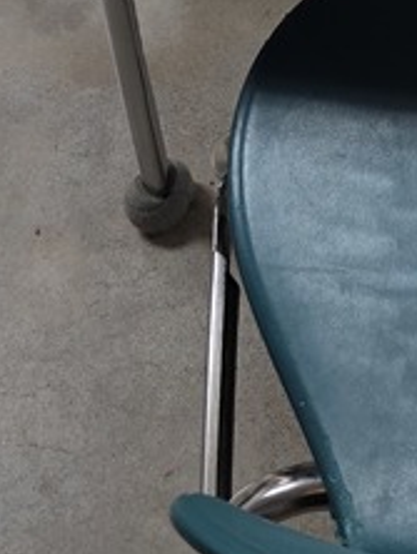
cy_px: -614
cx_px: 549
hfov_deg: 13.5
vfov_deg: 14.6
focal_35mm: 106
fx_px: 1699
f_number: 1.7
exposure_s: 1/120
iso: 80
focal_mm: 6.3
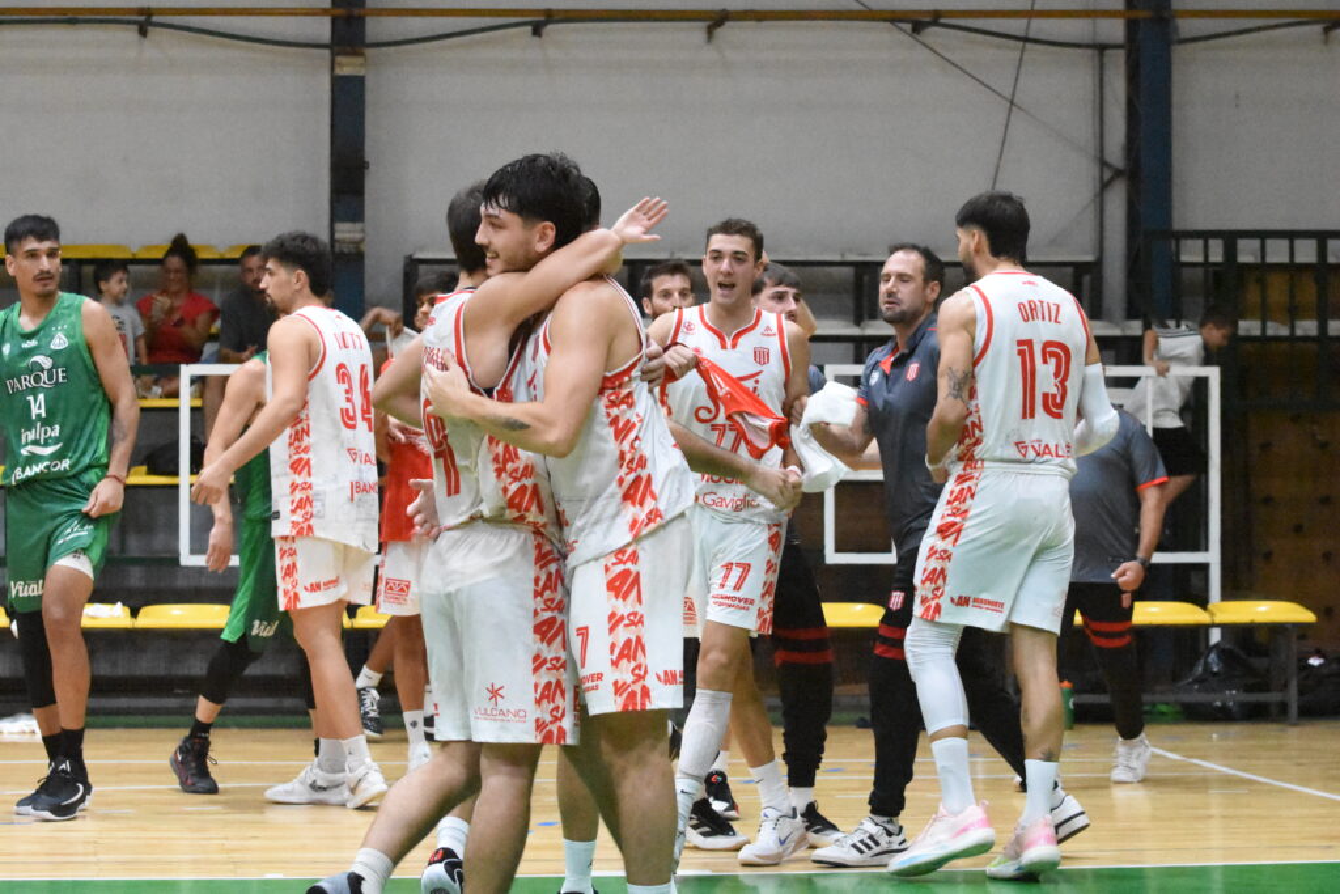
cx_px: 670
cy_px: 447
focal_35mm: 105
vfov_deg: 13.0
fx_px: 3909
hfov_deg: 19.5
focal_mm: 70
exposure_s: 1/1000
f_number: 5.6
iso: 20000
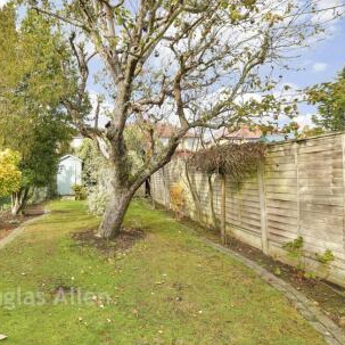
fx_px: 226
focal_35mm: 20
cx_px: 113
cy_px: 172
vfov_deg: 74.8
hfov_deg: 72.4
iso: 160
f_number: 8
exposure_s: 1/100
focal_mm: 10
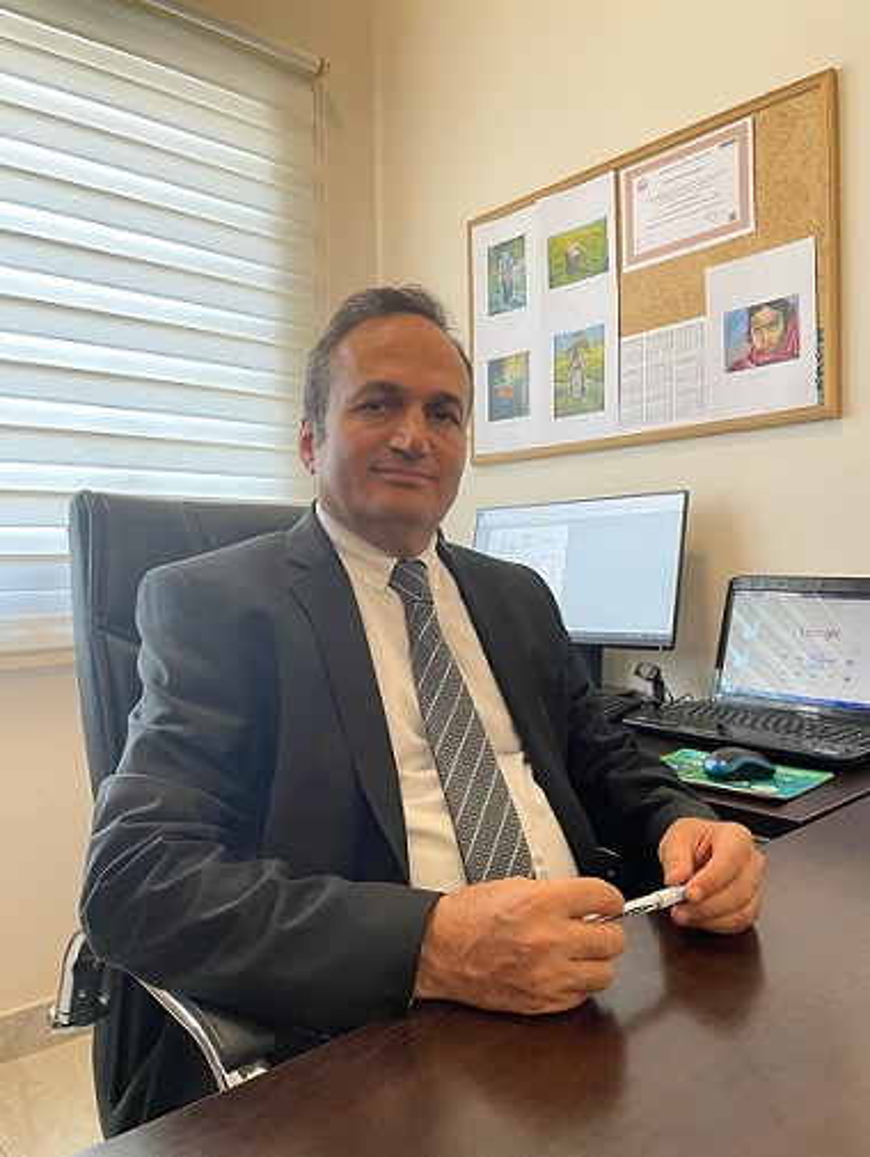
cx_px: 435
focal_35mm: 26
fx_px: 869
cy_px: 578
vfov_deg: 67.2
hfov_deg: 53.2
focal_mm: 4.2
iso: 64
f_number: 1.6
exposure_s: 1/50
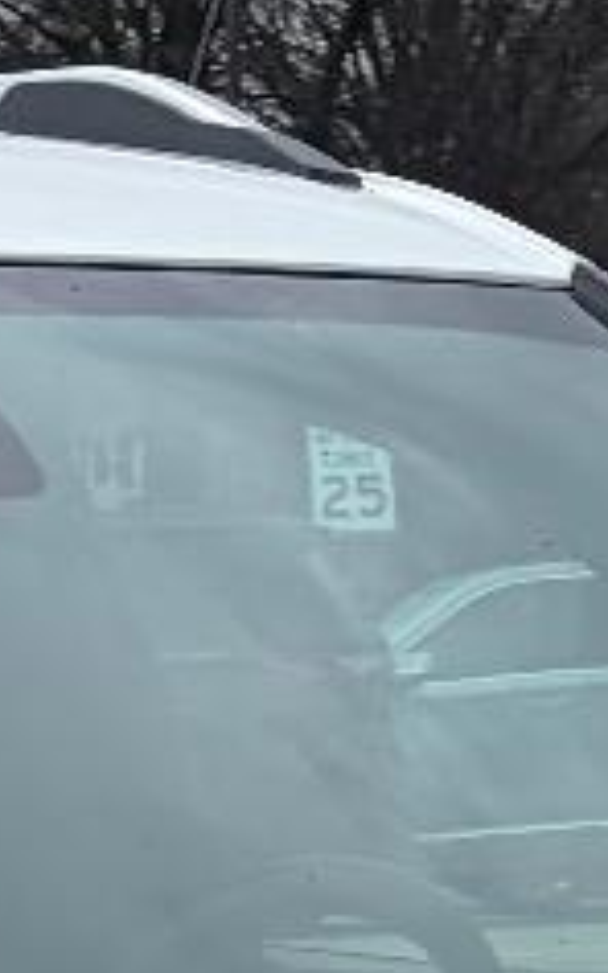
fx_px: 5916
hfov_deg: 5.9
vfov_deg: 8.3
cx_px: 131
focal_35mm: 223
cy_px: 2656
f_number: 1.6
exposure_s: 1/4950
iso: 50
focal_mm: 5.96
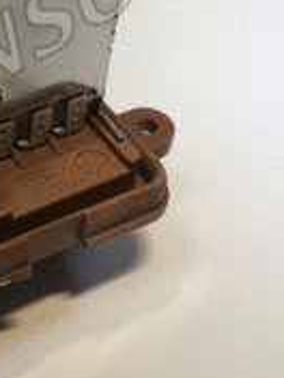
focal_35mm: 66
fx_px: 722
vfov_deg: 28.4
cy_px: 49
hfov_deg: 21.4
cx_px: -11
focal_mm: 4.15
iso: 40
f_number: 2.2
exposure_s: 1/100
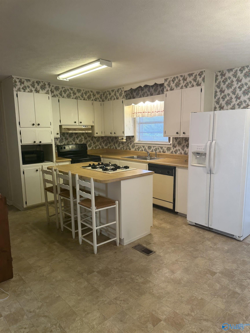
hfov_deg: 56.8
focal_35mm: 24
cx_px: 125
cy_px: 166
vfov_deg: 71.6
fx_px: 231
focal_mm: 6.86
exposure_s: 1/60
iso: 125
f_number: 1.78
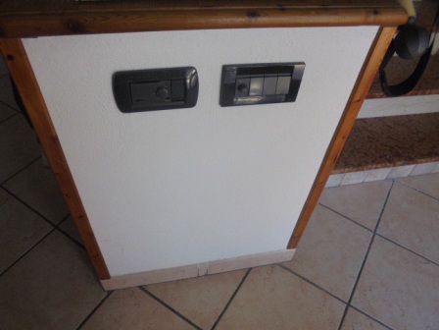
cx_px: 220
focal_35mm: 26
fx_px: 330
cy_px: 165
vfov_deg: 53.1
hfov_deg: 67.3
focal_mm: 4.6
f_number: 3.5
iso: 400
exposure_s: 1/100
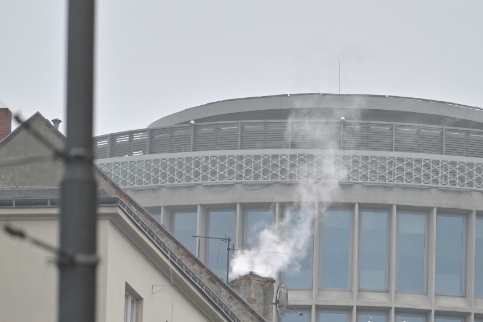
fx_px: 4628
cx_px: 272
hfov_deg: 6.0
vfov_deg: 4.0
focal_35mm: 345
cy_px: 249
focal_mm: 180
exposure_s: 1/400
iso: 100
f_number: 3.2
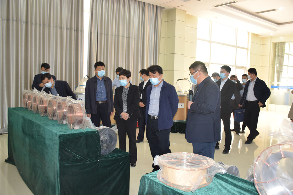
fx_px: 244
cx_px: 146
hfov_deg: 61.9
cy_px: 98
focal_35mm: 30
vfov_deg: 43.6
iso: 800
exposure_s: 1/80
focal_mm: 20
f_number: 4.5
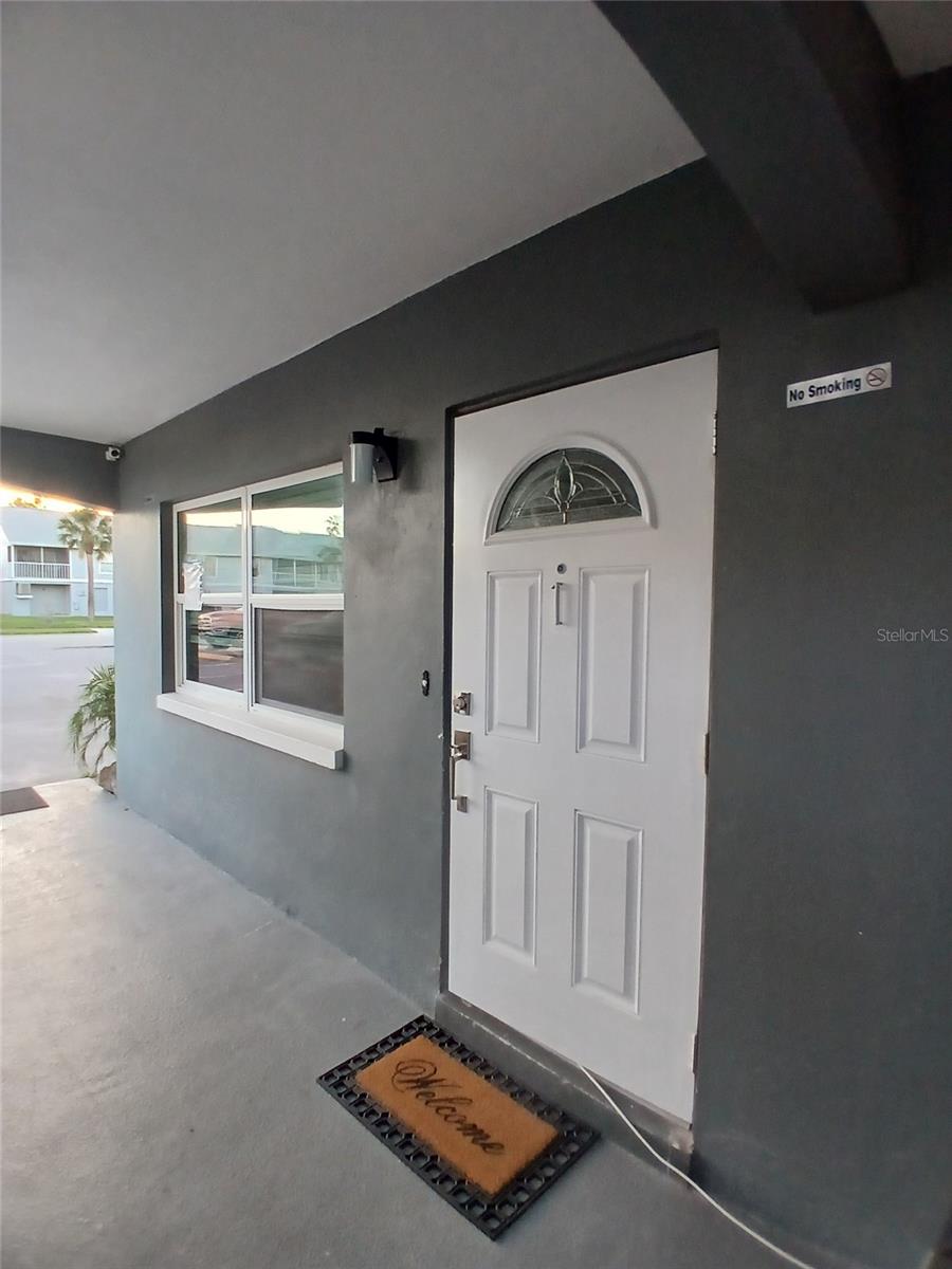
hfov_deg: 74.7
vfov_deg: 91.0
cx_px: 476
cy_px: 634
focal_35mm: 17
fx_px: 623
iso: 100
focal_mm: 1.4
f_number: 2.2
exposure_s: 1/30
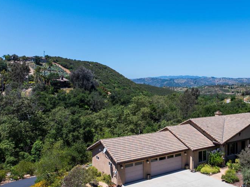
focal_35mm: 37
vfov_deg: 38.7
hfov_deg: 48.2
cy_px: 91
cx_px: 188
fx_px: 267
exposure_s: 1/1600
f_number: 2.8
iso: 100
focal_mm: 12.29
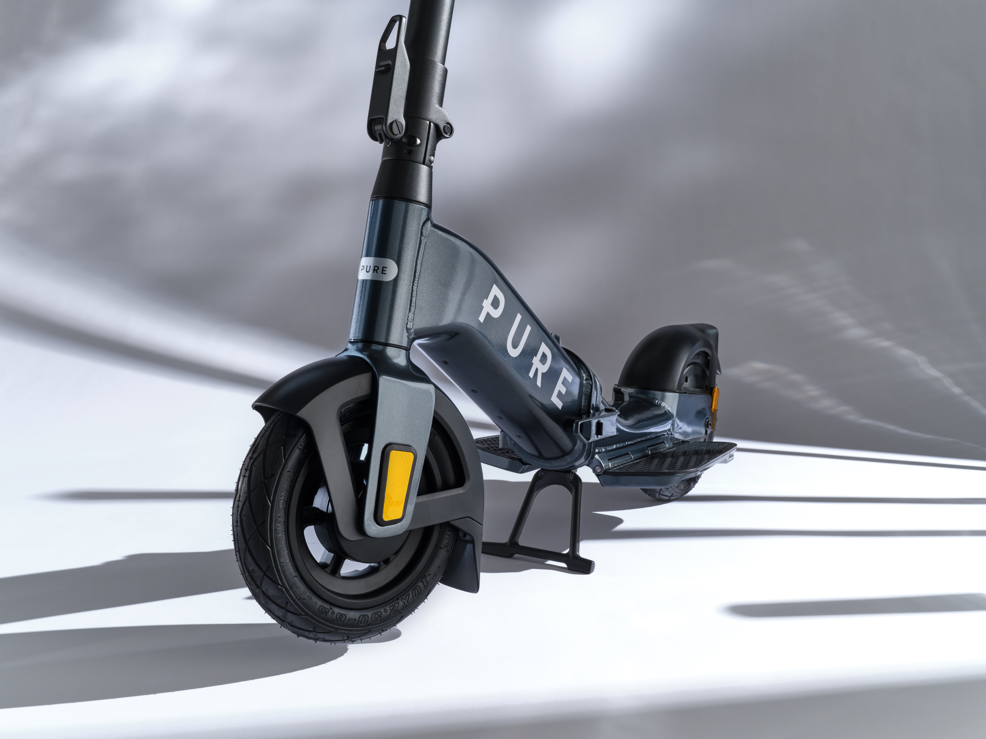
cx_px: 493
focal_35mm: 39
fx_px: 1111
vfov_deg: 36.8
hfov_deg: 47.9
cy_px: 370
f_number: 22
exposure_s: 1/80
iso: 800
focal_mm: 49.8
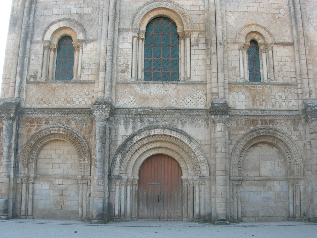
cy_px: 119
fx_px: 348
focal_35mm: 38
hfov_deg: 49.0
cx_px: 158
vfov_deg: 37.7
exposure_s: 1/65
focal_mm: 7.8
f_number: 4.8
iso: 50
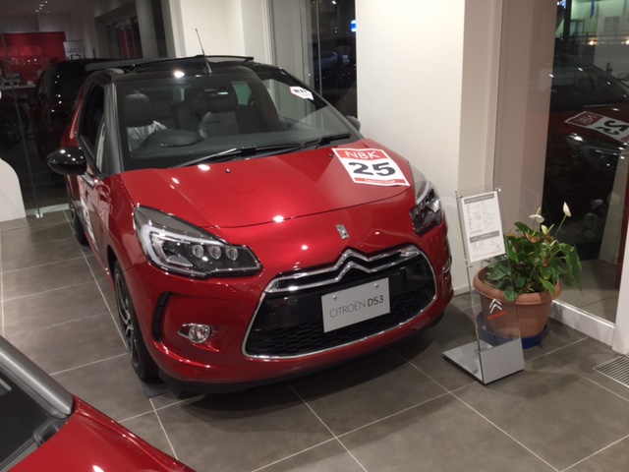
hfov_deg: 58.4
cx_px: 314
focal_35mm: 31
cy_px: 236
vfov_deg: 45.4
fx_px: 563
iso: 64
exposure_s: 1/30
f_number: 2.4
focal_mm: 3.3
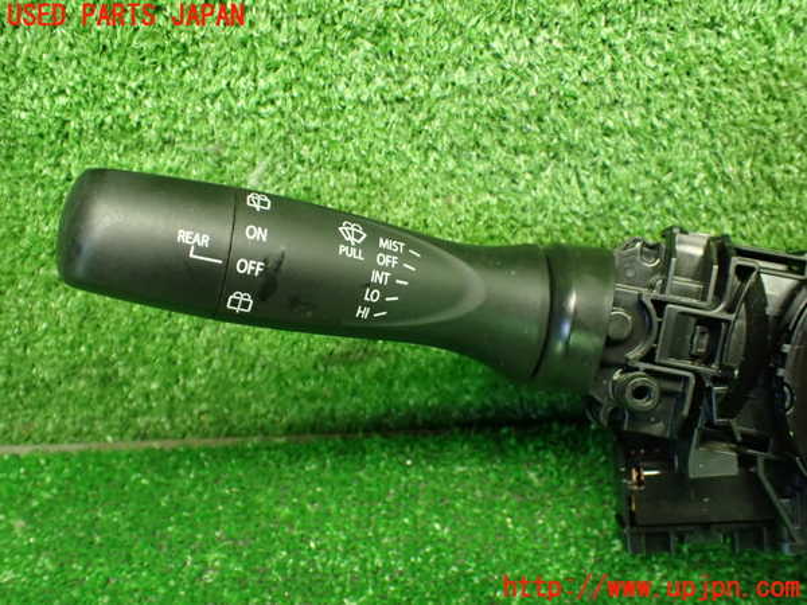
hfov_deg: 60.0
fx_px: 699
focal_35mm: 30
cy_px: 302
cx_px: 404
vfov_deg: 46.8
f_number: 2.3
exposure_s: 1/60
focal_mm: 5.4
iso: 800
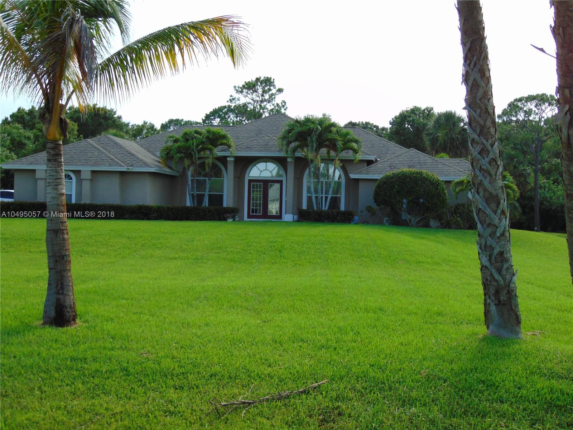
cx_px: 286
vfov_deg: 29.1
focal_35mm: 50
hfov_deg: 38.2
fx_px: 828
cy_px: 215
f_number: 3.5
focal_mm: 9
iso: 80
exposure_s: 1/500
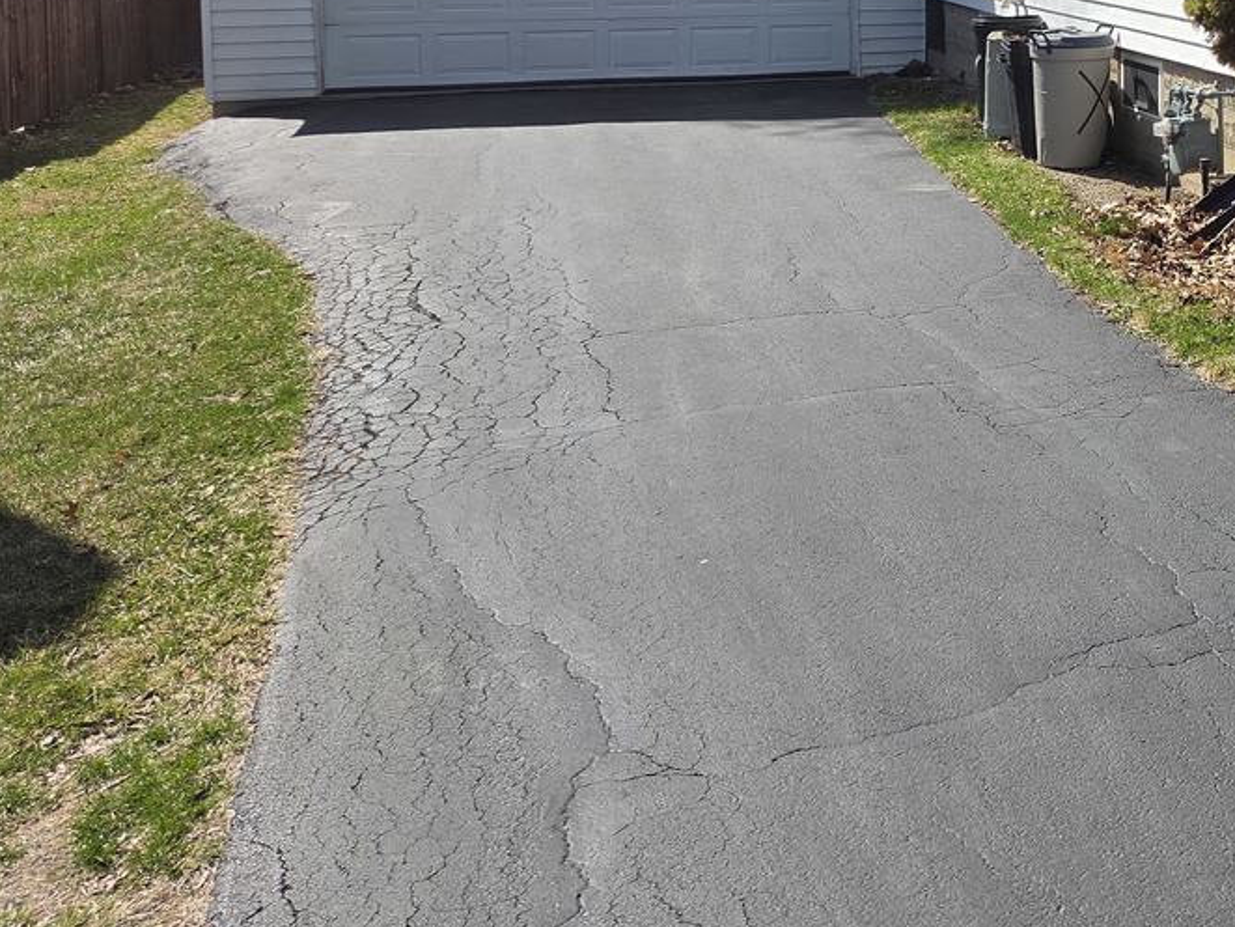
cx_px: 1280
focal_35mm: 50
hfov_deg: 34.2
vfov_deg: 27.4
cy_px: -6
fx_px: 1785
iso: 80
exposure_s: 1/3778
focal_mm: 5.4
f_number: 1.8
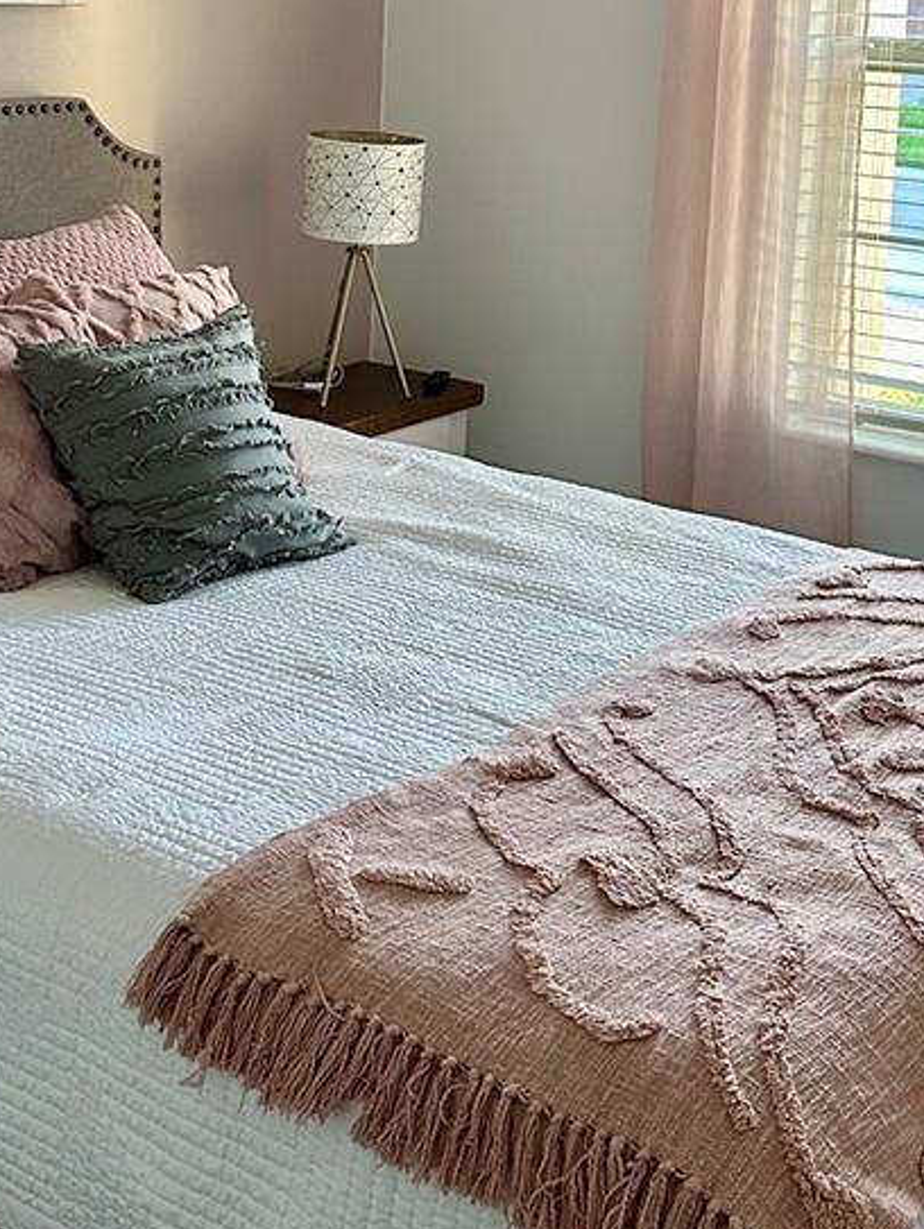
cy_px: 156
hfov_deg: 27.5
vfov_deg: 34.4
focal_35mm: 53
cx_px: 387
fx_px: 1884
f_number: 1.78
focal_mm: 6.86
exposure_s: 1/60
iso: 400
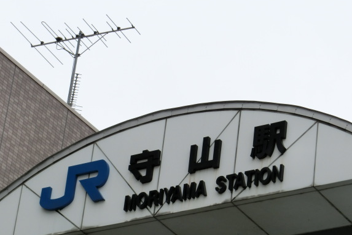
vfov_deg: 8.3
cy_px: 129
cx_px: 167
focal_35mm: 166
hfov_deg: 12.4
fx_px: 1623
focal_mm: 25.5
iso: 250
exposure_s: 1/160
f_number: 5.8
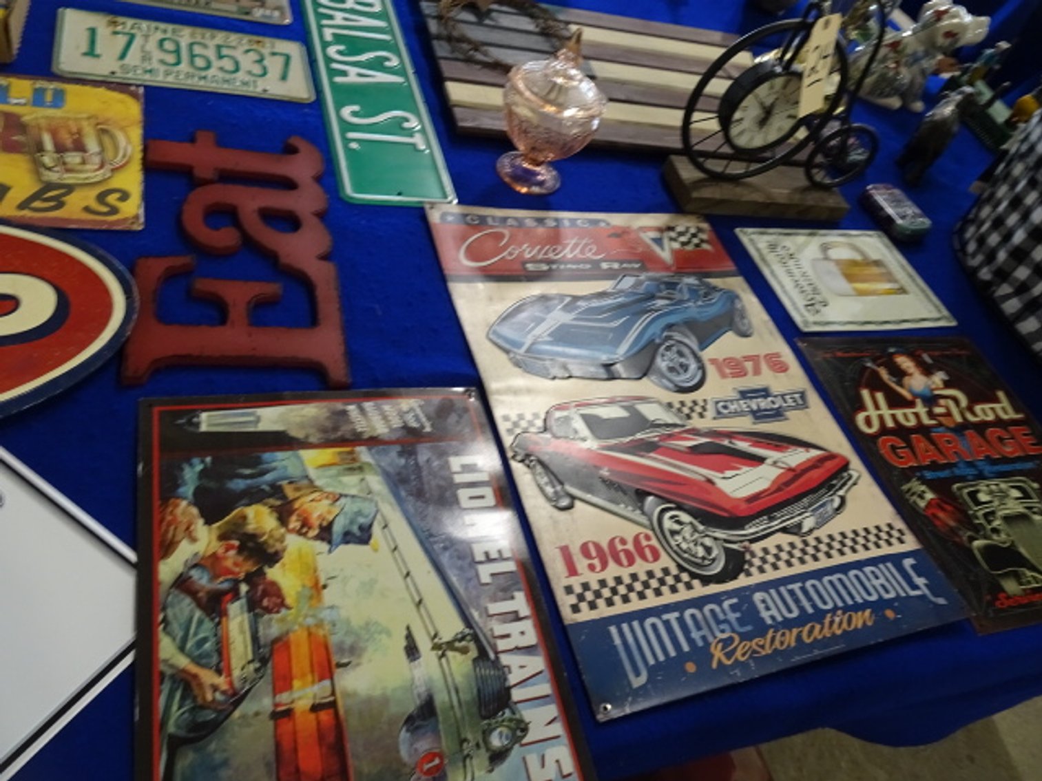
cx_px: 521
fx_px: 722
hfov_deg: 71.6
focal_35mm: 24
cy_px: 390
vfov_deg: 56.8
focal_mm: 4.1
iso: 320
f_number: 3.5
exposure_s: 1/30
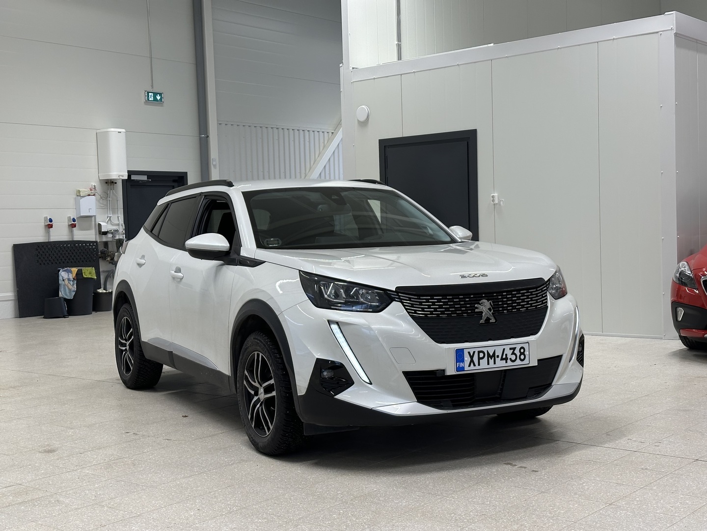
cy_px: 266
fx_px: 980
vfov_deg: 30.3
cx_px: 354
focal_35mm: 48
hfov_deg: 39.7
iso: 160
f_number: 1.78
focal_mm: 6.86
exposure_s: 1/235
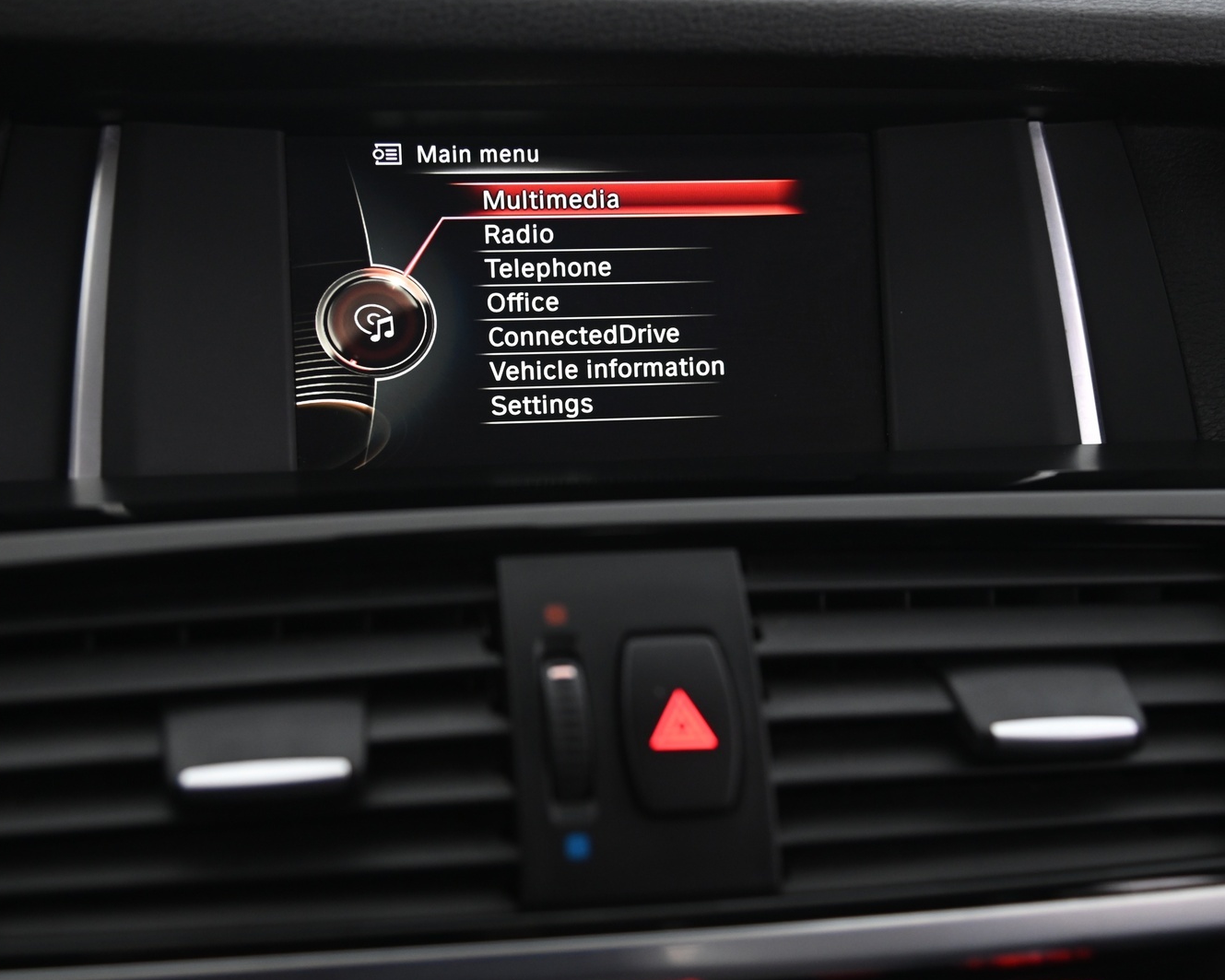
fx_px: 1994
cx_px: 543
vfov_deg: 27.6
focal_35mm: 55
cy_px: 487
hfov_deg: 34.1
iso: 2000
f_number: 4
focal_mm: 48
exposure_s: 1/20
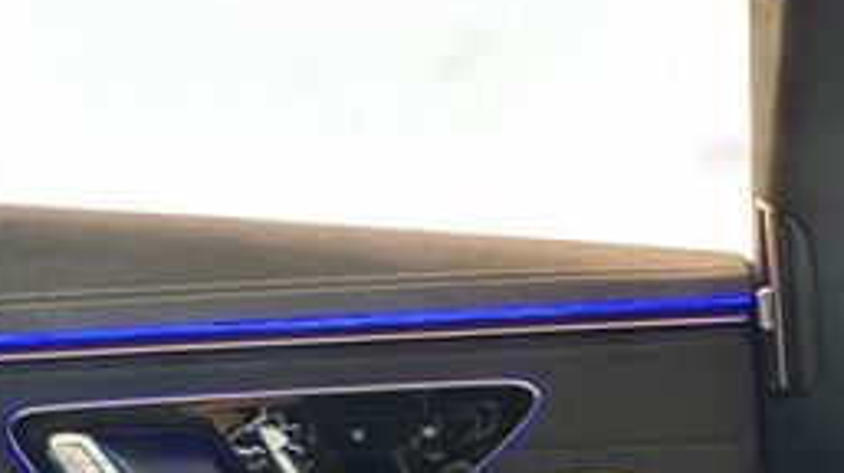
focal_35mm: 209
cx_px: 187
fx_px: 4673
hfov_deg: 10.3
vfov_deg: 5.7
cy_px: 713
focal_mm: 9
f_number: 2.8
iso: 400
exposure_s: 1/40
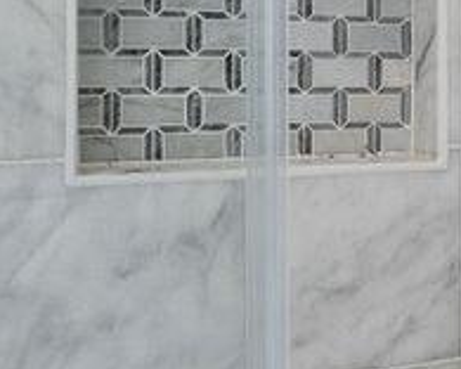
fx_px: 1146
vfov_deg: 17.5
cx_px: 674
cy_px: -65
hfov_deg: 19.9
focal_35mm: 84
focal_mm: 17
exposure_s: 1/25
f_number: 9
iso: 800
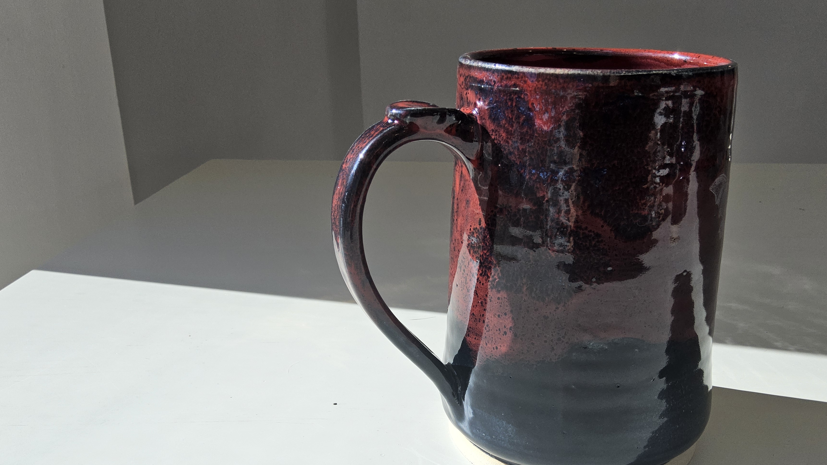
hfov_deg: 64.0
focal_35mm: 30
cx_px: 468
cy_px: 302
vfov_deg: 38.6
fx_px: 658
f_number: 2
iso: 32
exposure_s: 1/120
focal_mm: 3.08
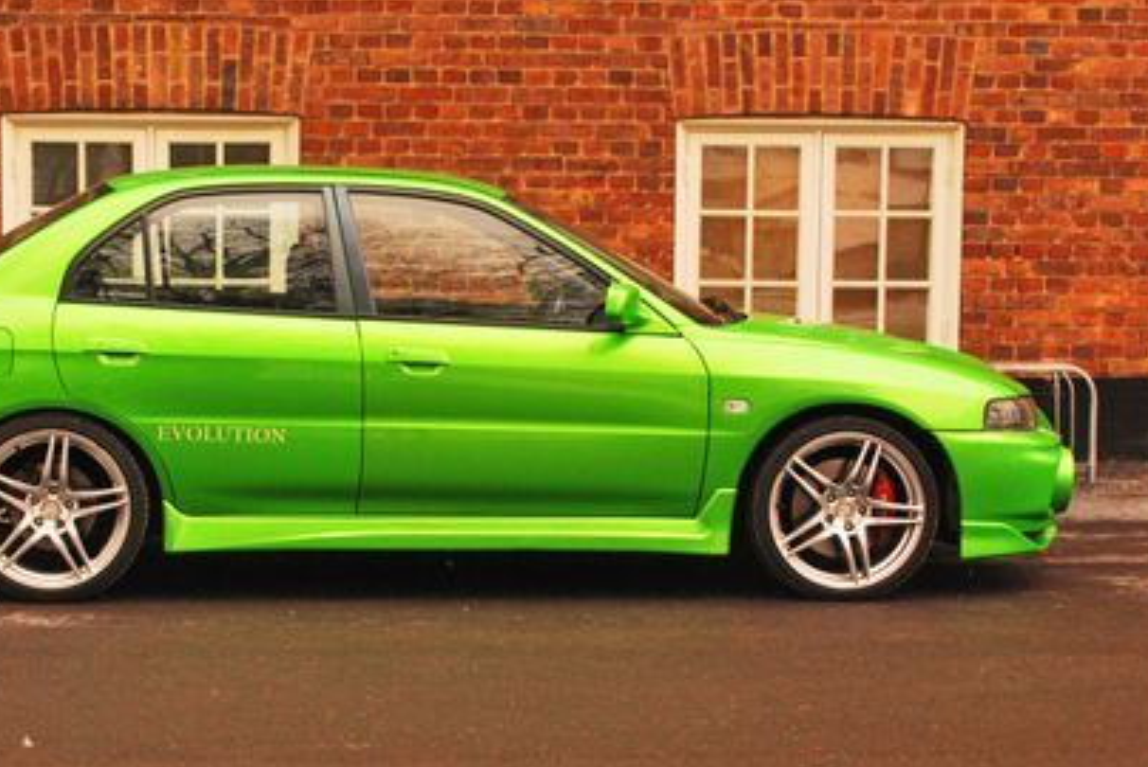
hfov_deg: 26.5
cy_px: 446
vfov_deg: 18.0
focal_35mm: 76
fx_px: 2425
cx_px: 367
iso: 400
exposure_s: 1/200
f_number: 6.3
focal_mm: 32
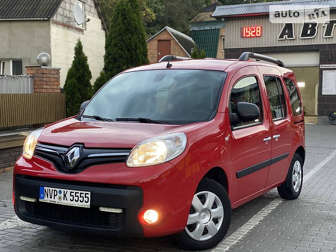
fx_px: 505
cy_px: 126
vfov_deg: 28.0
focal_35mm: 52
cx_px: 168
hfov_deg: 36.8
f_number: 2
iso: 250
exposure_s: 1/93
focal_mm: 6
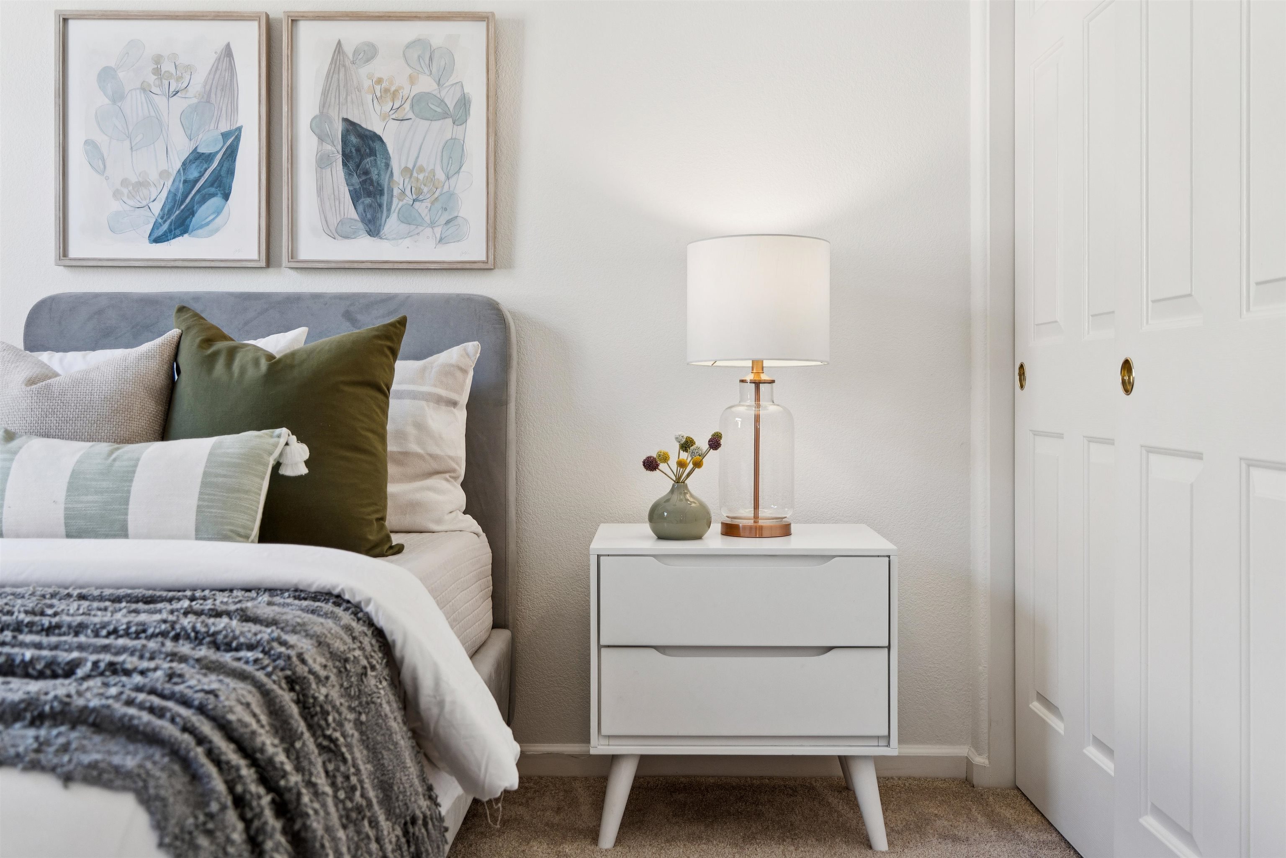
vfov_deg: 37.9
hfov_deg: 54.4
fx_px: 1250
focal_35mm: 35
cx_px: 643
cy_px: 429
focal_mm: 35
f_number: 5.6
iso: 500
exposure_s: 1/100
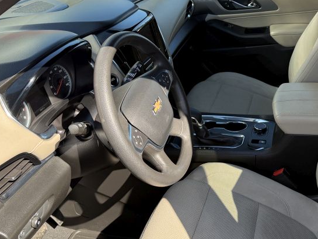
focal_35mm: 44
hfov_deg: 42.2
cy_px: 105
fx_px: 404
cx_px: 218
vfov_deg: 32.9
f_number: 1.78
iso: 100
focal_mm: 6.76
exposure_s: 1/637
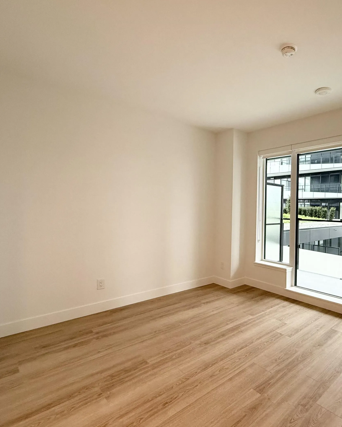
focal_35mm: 20
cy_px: 209
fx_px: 253
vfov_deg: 80.4
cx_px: 245
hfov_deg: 65.0
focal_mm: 2.22
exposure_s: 1/120
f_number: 2.2
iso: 320
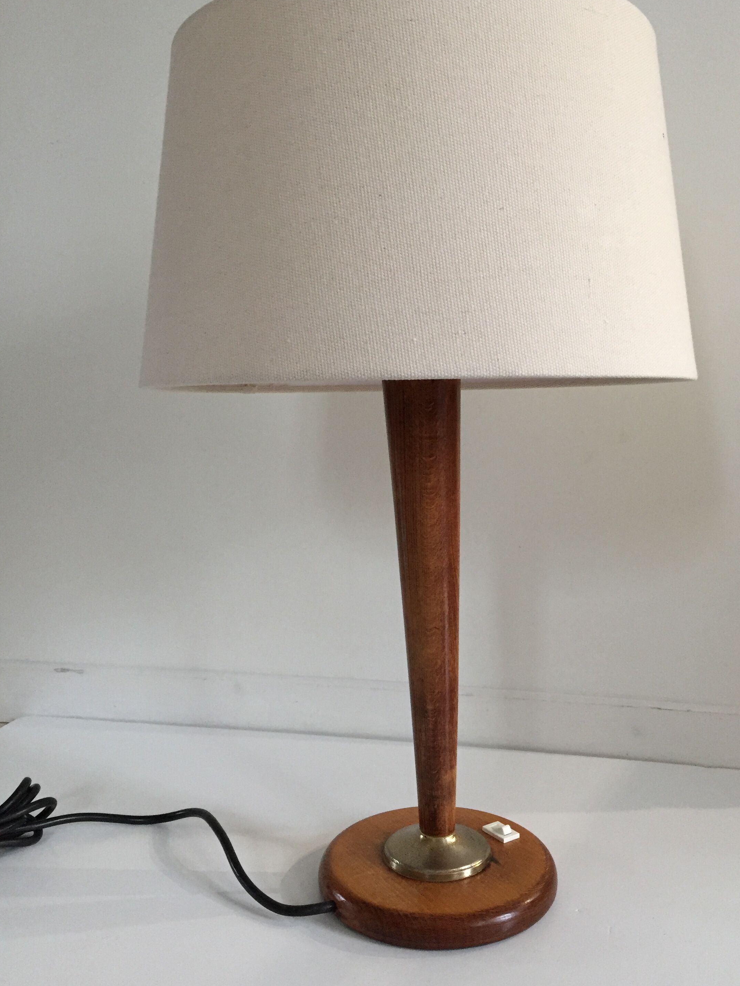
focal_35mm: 33
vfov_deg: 55.4
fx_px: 941
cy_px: 485
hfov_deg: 42.9
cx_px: 418
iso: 200
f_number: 2.2
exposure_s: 1/33
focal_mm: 4.15
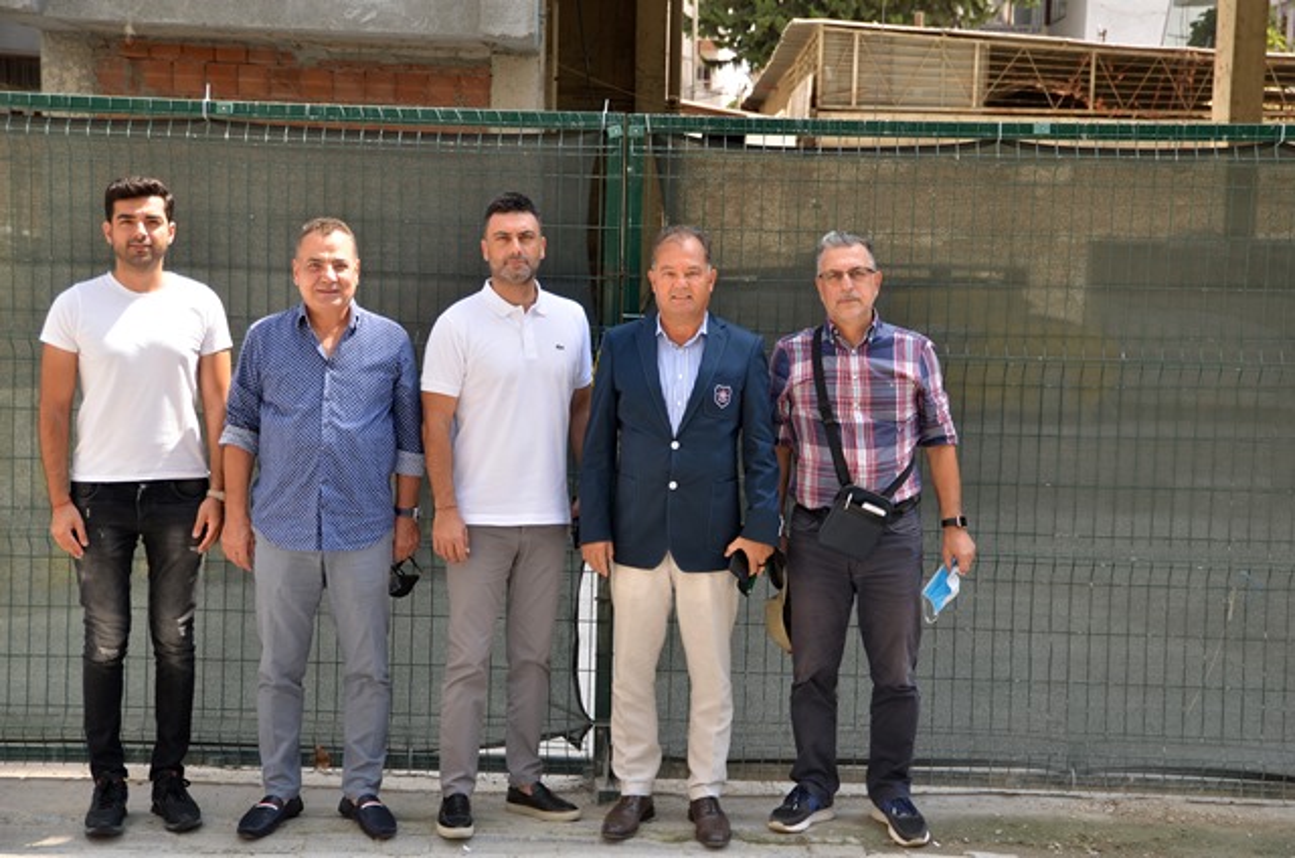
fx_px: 2693
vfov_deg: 18.1
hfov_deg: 27.0
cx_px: 648
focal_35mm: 75
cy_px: 429
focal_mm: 50
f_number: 5.6
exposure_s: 1/125
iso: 100
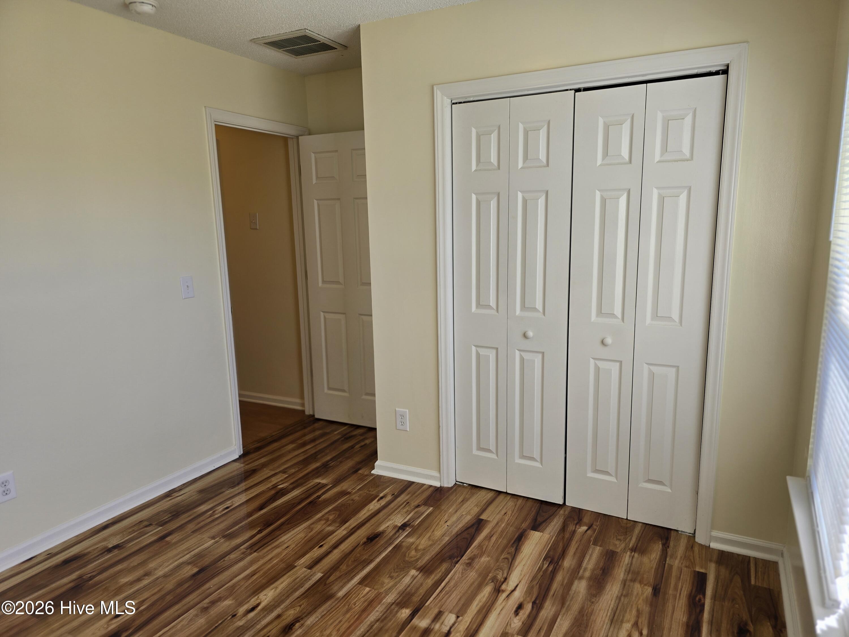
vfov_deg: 58.9
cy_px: 318
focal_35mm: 23
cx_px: 424
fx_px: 564
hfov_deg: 73.9
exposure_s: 1/120
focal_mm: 6.3
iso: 25
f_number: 1.7
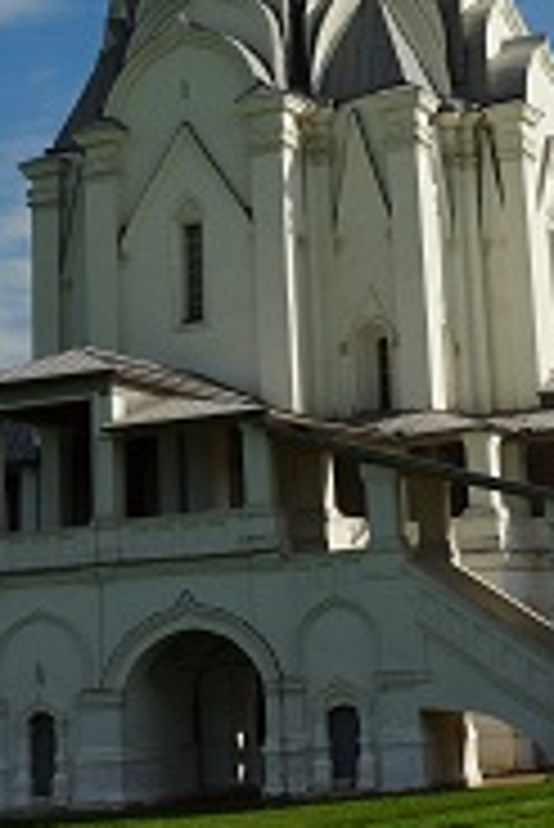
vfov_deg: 22.5
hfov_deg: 15.5
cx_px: 396
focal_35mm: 88
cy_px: 63
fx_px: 2027
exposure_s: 1/320
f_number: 13
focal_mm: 24
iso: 100
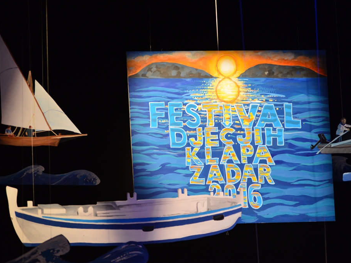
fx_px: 1876
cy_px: 131
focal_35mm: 185
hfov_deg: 10.7
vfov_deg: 8.0
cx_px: 185
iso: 2000
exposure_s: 1/100
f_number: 2.8
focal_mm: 170
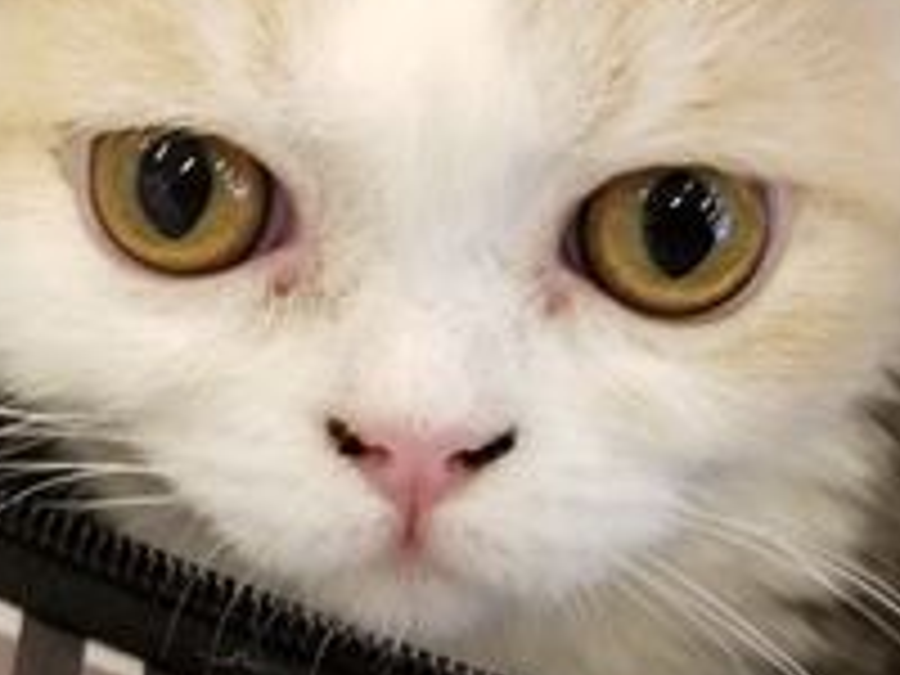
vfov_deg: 18.6
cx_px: 414
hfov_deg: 25.0
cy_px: 86
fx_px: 2028
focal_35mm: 78
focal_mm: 4.25
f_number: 1.7
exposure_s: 1/100
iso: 320
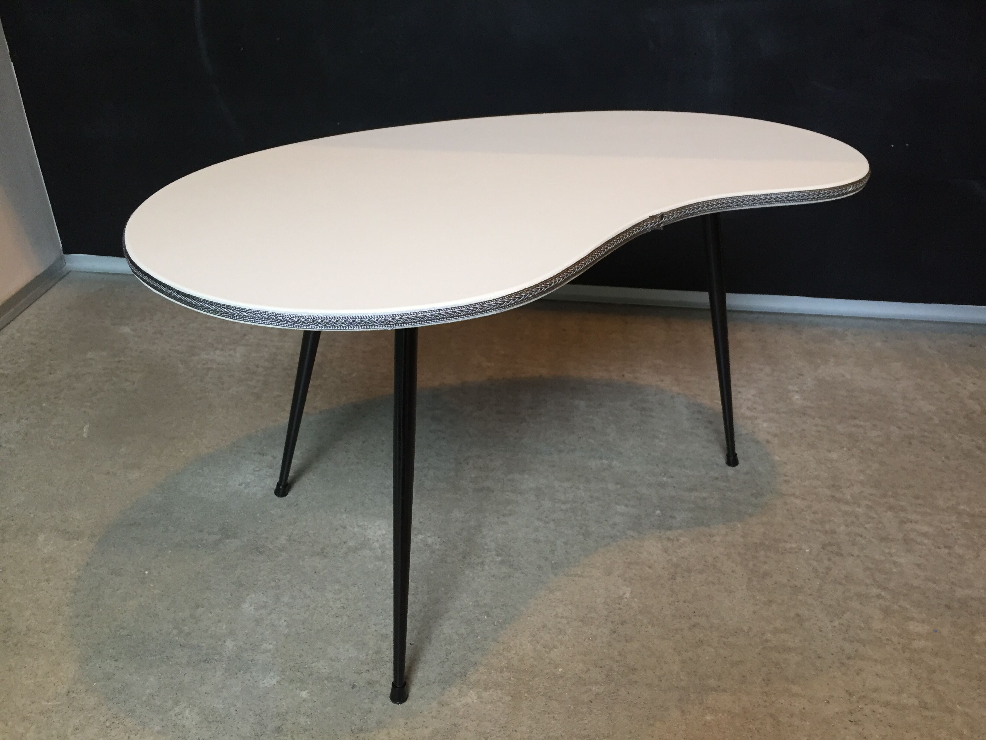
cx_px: 493
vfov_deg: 48.2
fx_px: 826
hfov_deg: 61.7
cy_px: 370
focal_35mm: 29
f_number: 2.2
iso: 160
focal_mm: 4.15
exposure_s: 1/33
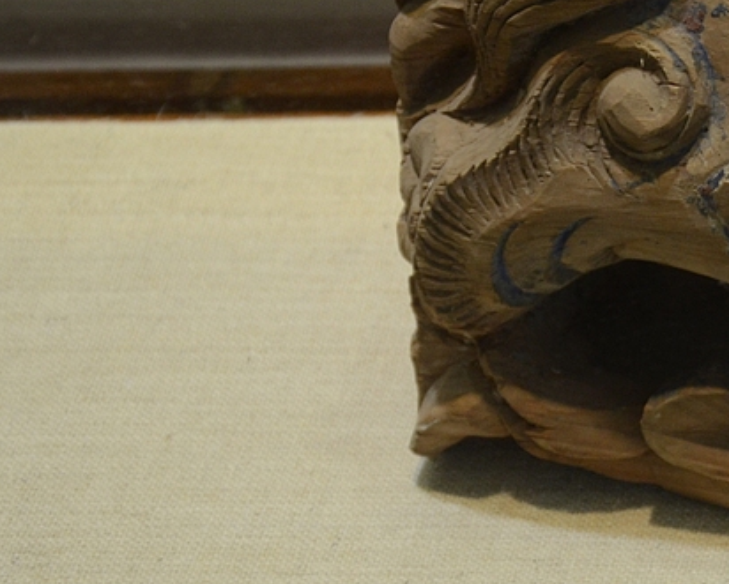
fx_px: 4241
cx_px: 938
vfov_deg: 7.9
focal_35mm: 196
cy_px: 257
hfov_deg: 9.7
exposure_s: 1/60
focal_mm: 45
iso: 640
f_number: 5
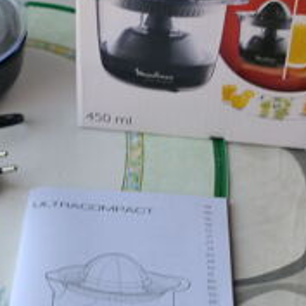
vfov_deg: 20.6
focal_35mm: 84
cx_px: 111
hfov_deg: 20.6
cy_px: 133
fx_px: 840
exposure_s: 1/80
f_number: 3.1
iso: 64
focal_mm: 6.3
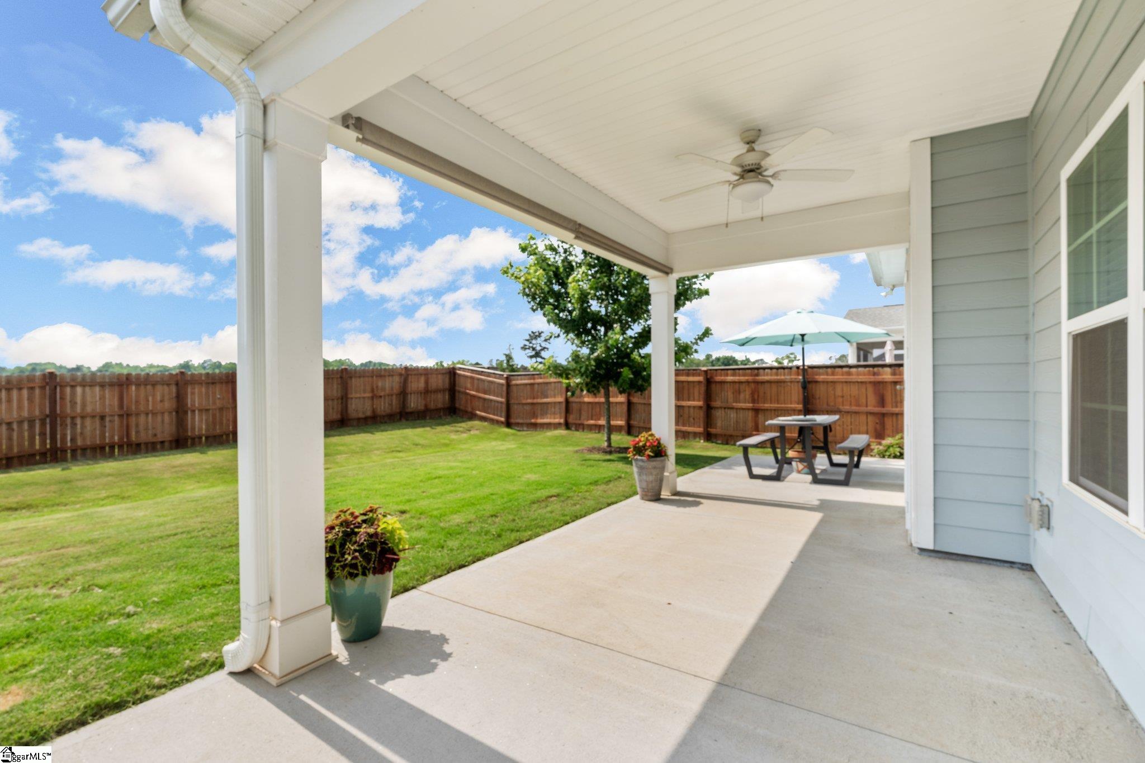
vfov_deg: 73.7
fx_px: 509
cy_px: 382
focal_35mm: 16
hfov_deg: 96.7
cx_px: 572
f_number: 9
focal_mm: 16
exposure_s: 1/1250
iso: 200
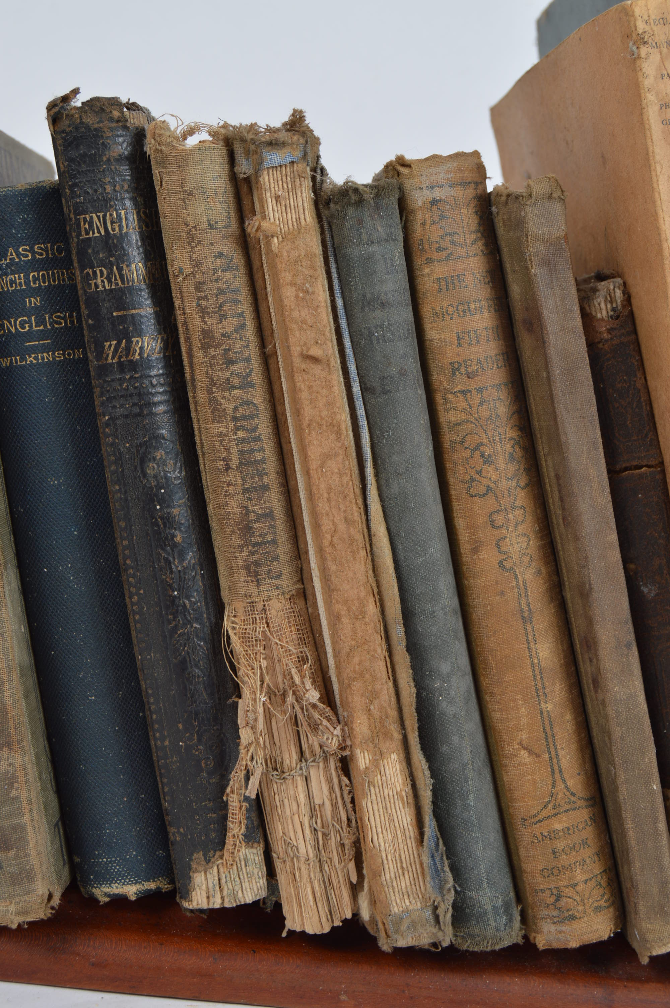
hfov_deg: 26.4
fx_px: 1426
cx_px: 335
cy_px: 504
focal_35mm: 51
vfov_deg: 38.9
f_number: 9
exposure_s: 1/80
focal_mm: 34
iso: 100
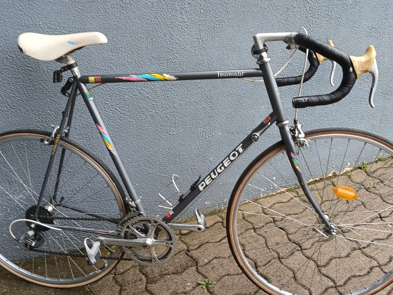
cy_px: 145
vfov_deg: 42.9
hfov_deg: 55.3
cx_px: 201
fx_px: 375
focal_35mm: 33
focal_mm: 3.98
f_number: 1.8
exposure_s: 1/50
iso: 32
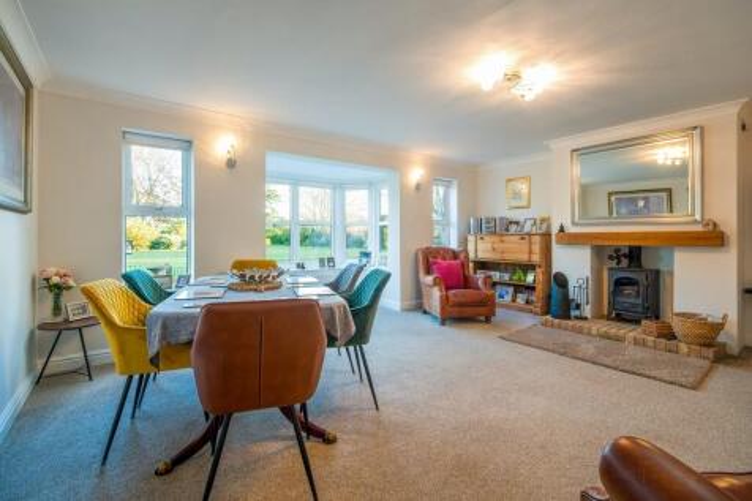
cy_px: 250
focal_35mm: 15
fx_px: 313
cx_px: 376
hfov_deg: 100.4
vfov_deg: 77.3
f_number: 7.1
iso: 160
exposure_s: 1/3
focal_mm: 10.1
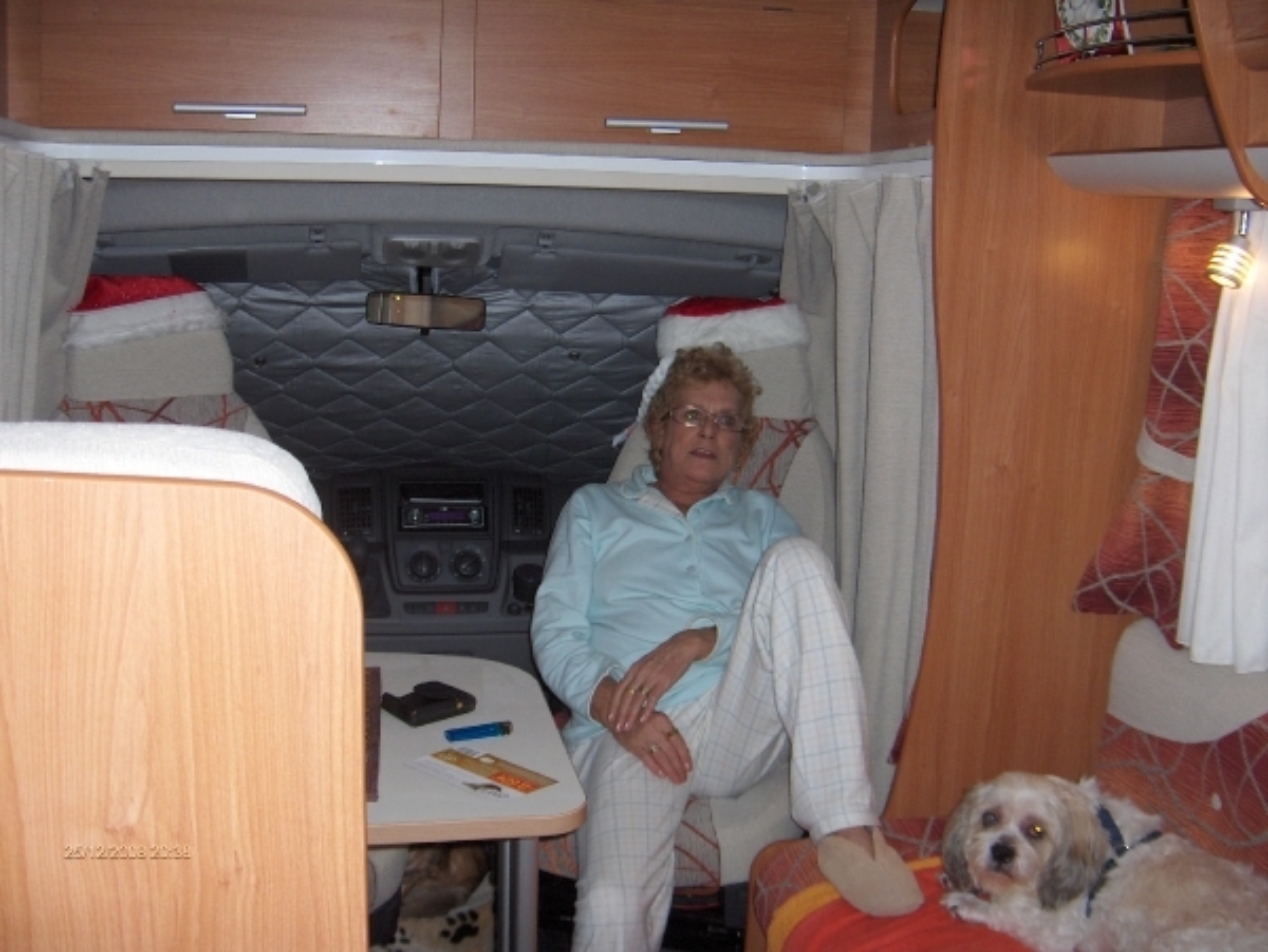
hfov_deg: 47.8
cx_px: 634
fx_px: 1430
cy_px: 476
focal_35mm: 39
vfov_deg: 36.9
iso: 100
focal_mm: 8
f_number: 2.8
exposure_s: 1/60
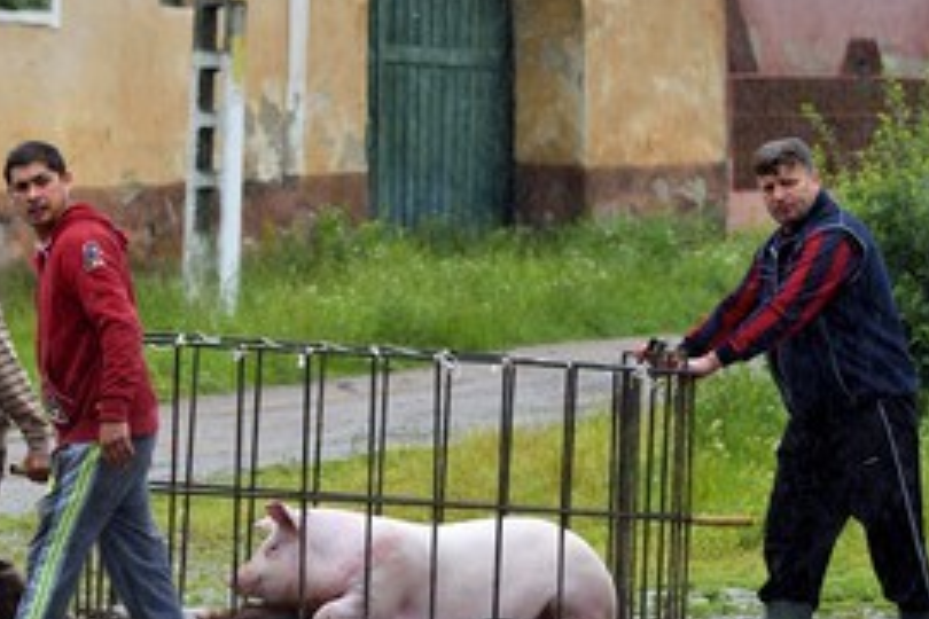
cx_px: 248
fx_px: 7431
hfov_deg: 7.1
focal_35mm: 288
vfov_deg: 4.8
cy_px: 299
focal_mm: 185
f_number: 10
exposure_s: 1/250
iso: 800
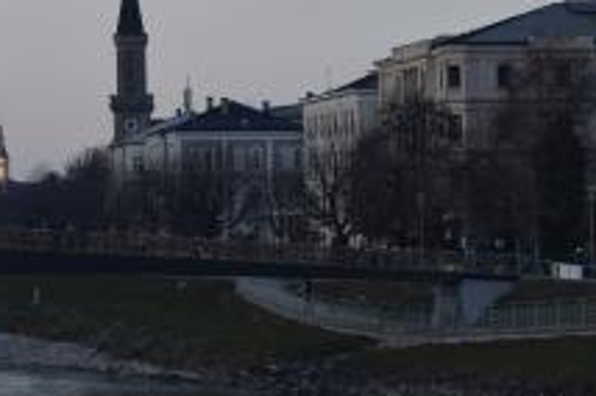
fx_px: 3193
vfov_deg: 7.1
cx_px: -97
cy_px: 10
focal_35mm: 193
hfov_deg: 10.5
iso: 100
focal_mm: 55
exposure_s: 1/50
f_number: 14
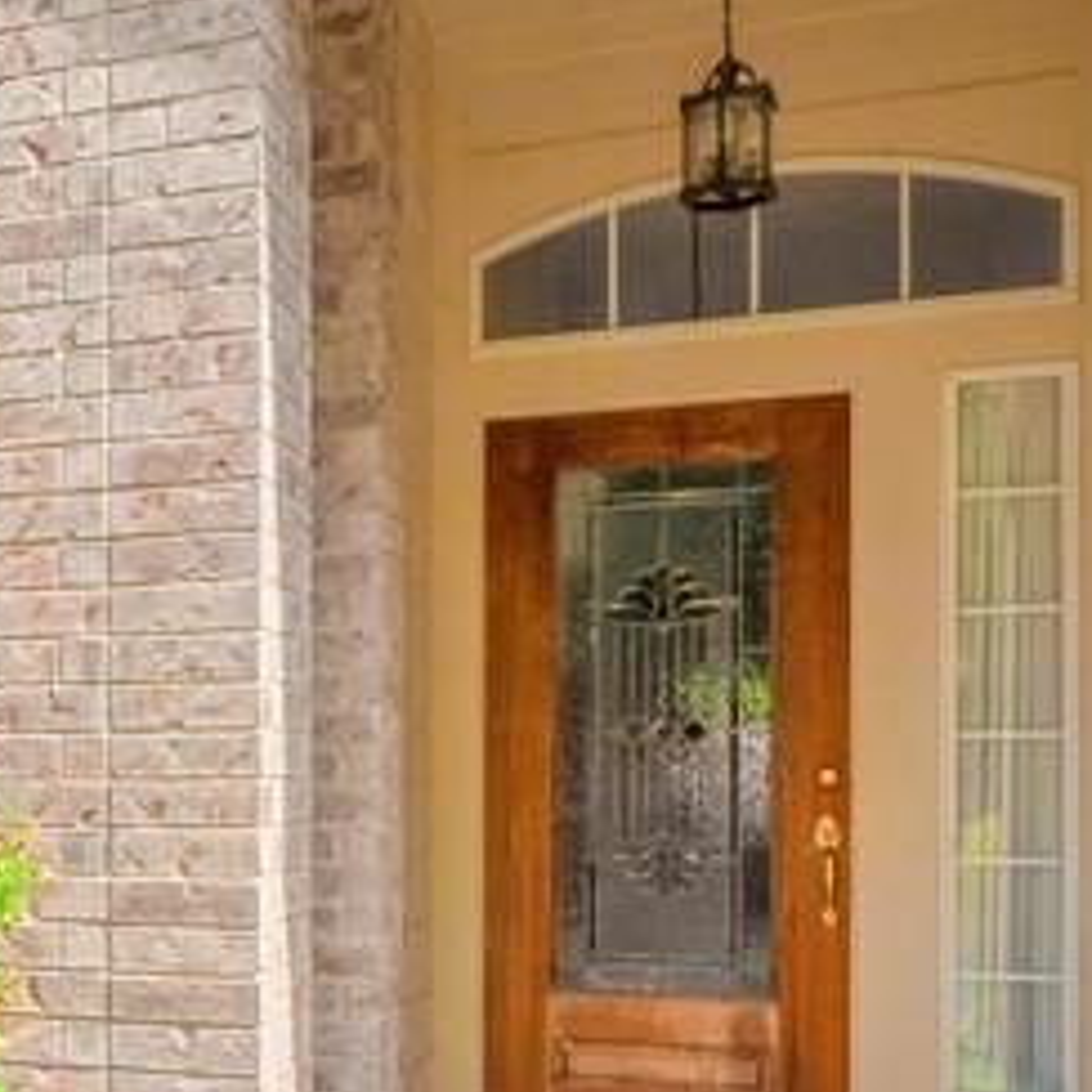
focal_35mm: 52
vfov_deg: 32.2
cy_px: 806
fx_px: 1856
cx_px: -139
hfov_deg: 29.3
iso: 200
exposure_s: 1/125
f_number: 10
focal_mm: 7
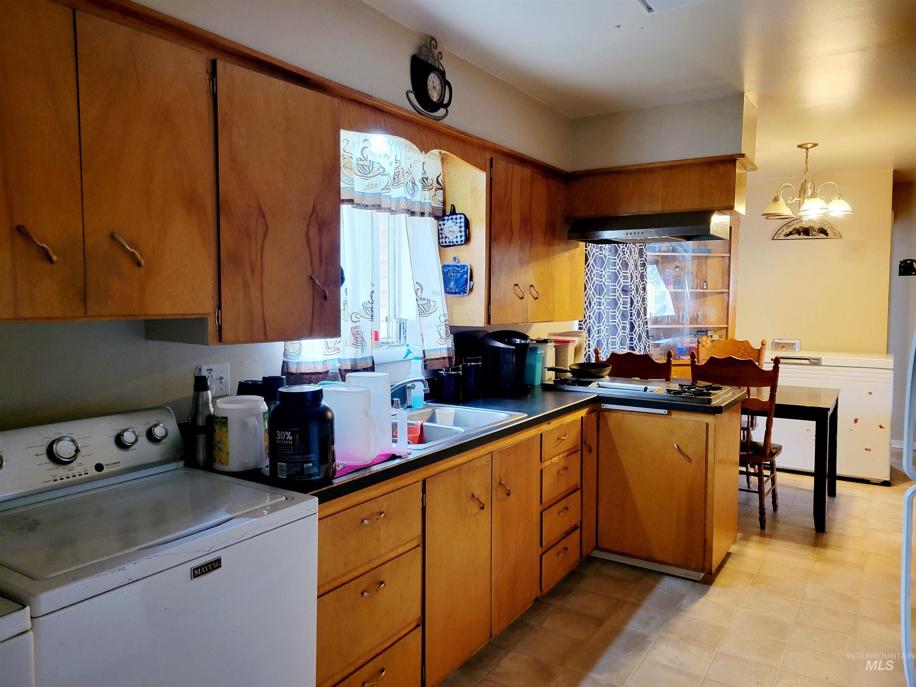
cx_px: 458
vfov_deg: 53.1
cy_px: 344
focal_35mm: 26
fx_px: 688
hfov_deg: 67.3
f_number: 1.8
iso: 200
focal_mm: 5.4
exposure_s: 1/40
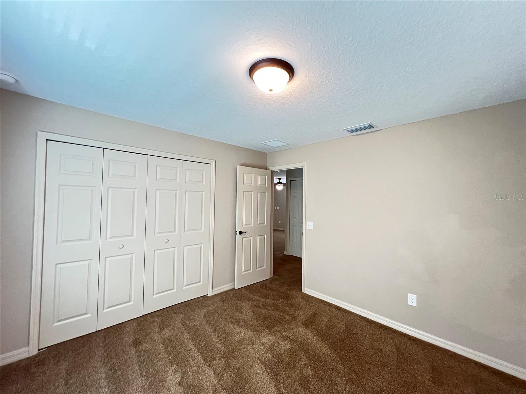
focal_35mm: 13
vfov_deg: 89.9
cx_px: 263
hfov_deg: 106.2
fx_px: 198
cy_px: 197
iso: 1000
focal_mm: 1.57
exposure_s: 1/60
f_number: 1.8
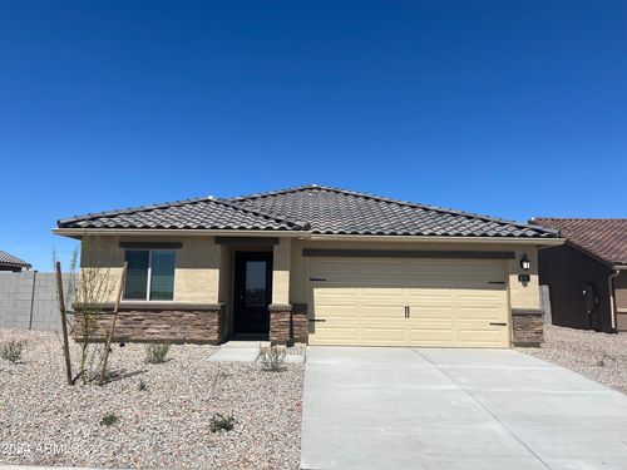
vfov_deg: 53.1
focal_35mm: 26
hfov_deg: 67.3
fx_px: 471
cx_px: 314
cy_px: 235
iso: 50
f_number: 1.6
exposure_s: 1/5556
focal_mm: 5.1
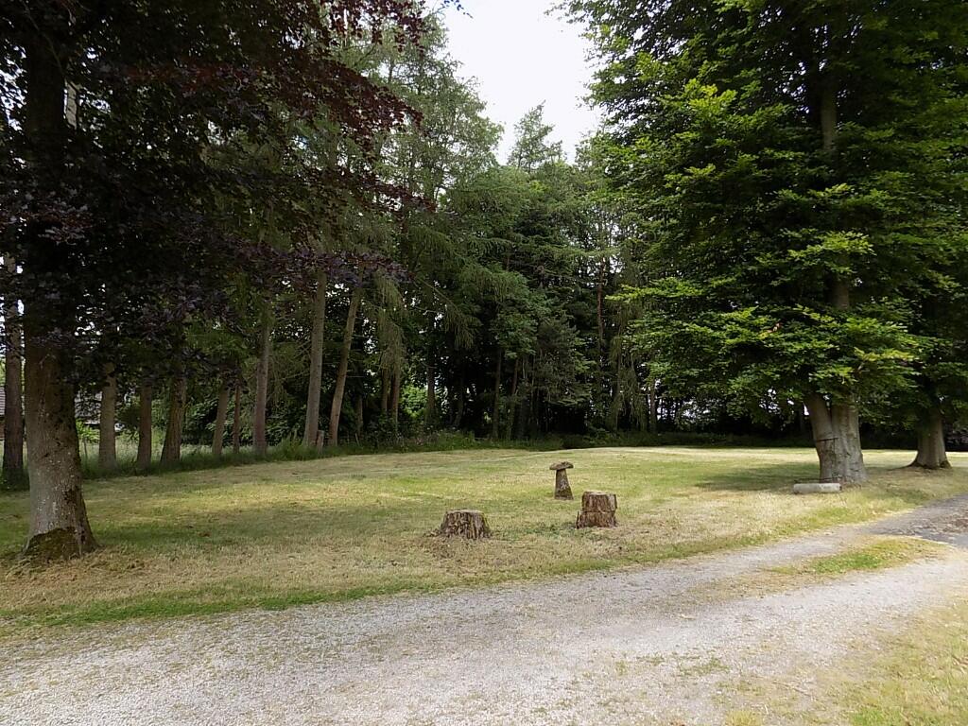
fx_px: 643
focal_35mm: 23
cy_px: 363
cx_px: 484
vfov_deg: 58.9
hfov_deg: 73.9
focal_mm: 4
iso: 80
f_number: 3.1
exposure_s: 1/250
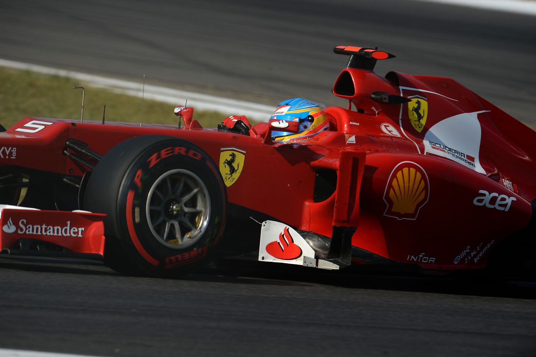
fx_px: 7439
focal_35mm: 500
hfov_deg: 4.1
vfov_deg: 2.7
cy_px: 178
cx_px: 268
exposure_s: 1/1000
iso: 200
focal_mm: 500
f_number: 8
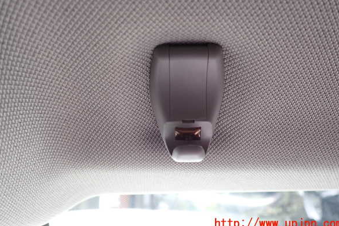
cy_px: 101
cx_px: 172
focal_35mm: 32
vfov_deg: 41.1
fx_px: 301
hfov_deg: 58.7
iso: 200
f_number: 2.3
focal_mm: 5.4
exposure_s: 1/30
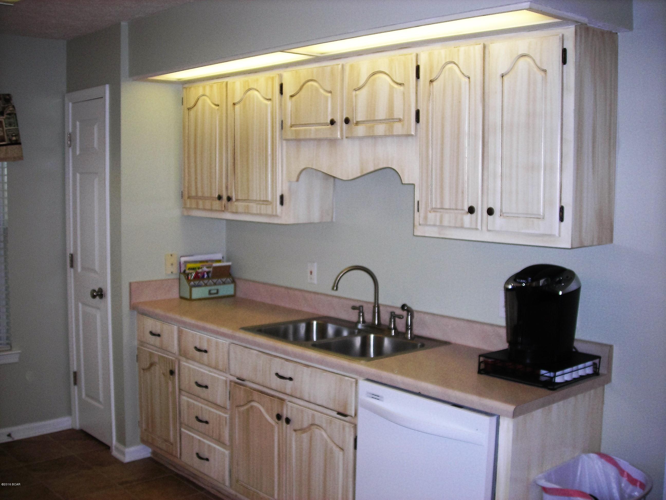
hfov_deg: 49.0
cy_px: 250
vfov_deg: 37.7
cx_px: 333
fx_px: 731
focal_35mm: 38
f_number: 3.2
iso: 59
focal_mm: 6.3
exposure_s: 1/60.1
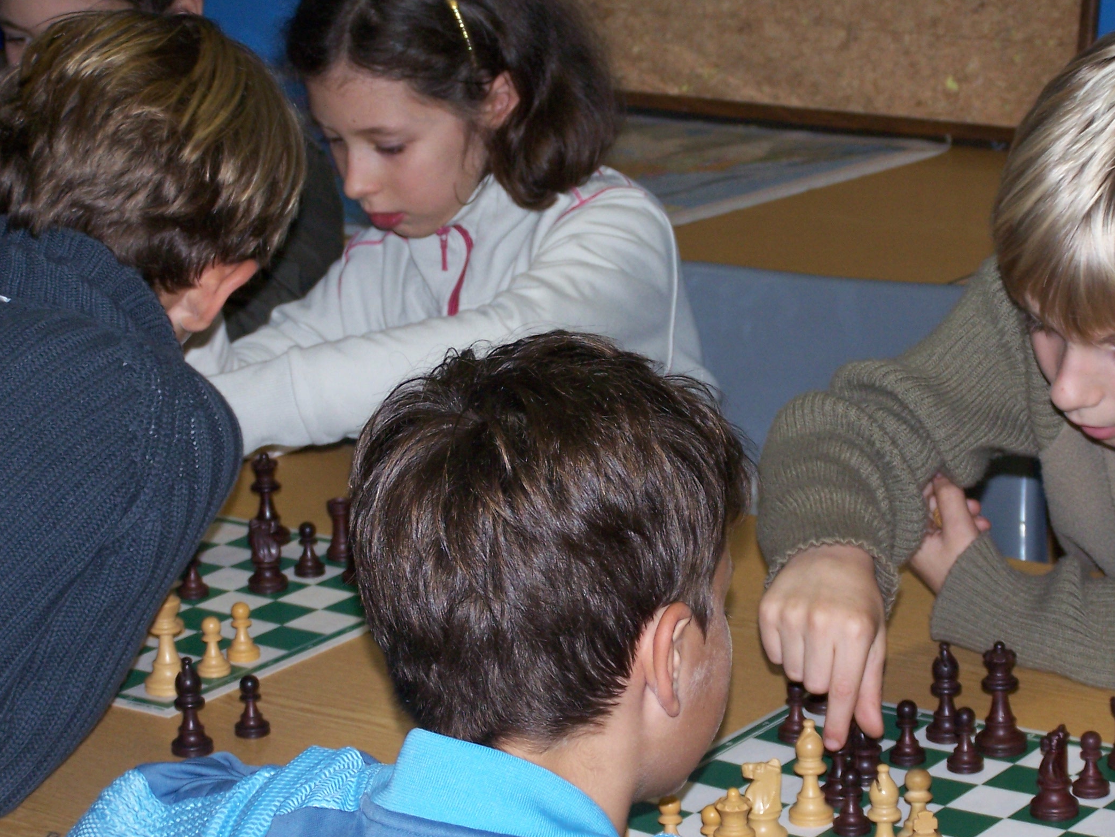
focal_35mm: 116
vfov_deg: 12.8
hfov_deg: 17.0
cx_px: 639
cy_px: 419
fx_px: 3737
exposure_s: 1/80
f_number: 3.2
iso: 140
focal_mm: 15.6
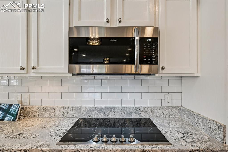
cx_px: 114
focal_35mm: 20
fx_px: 123
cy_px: 76
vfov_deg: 63.2
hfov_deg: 85.4
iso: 400
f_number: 11
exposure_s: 1/15
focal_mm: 19.5
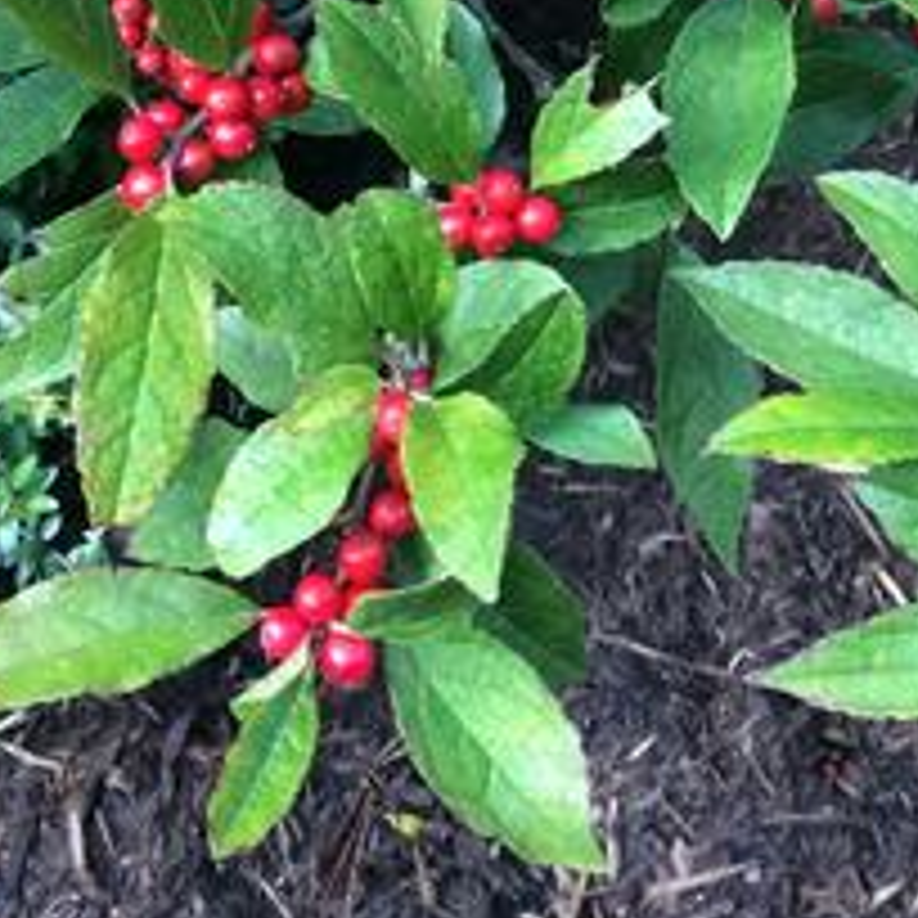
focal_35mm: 88
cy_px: -369
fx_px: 2640
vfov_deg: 18.0
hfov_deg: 19.7
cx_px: 614
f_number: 2.2
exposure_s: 1/30
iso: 40
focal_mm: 4.15
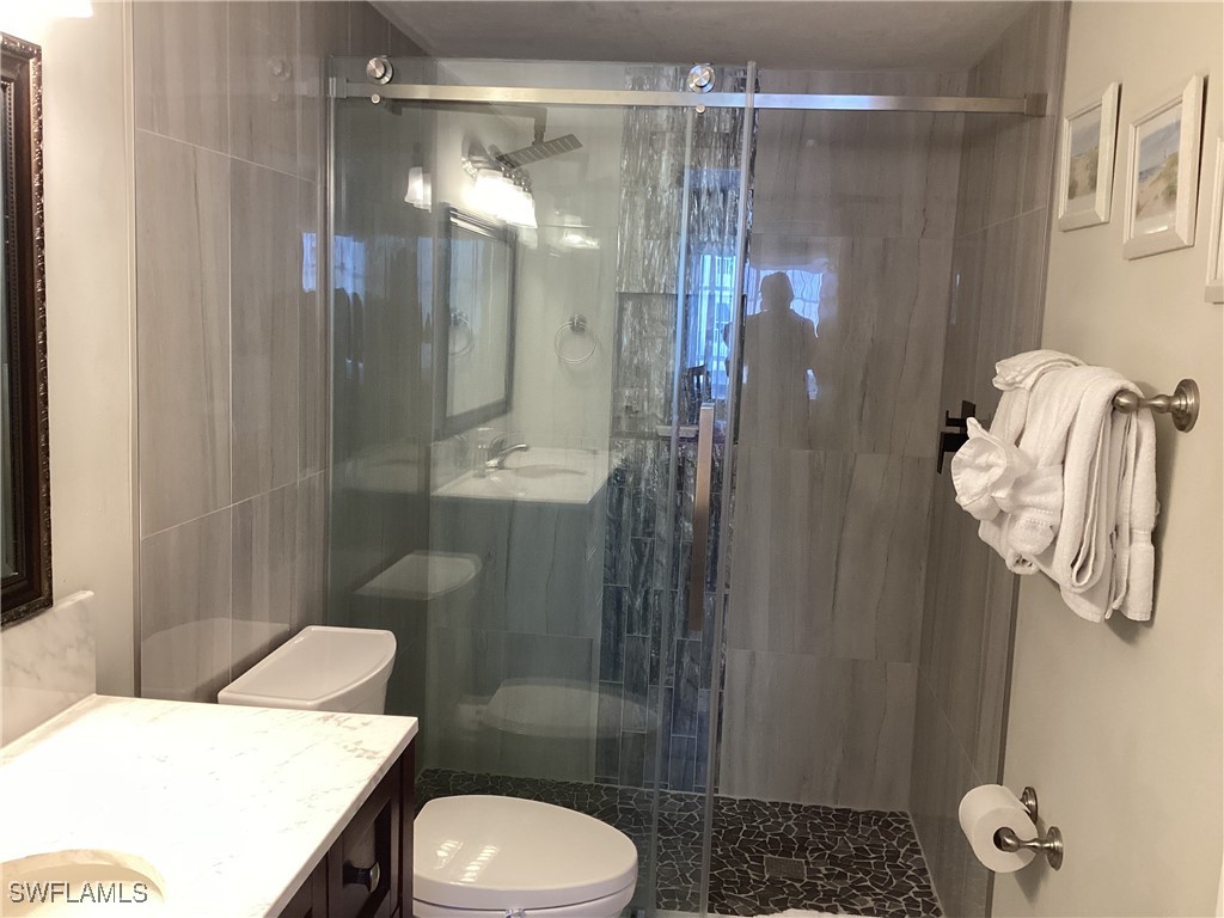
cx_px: 612
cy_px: 459
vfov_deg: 45.4
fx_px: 1096
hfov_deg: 58.4
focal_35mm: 31
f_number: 2.4
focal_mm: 3.3
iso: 200
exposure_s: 1/60
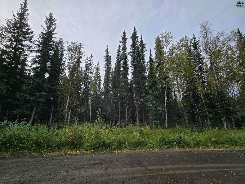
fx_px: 92
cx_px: 122
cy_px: 92
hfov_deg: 106.2
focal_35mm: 13
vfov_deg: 89.9
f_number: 2.2
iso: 50
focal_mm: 2.2
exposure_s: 1/2352
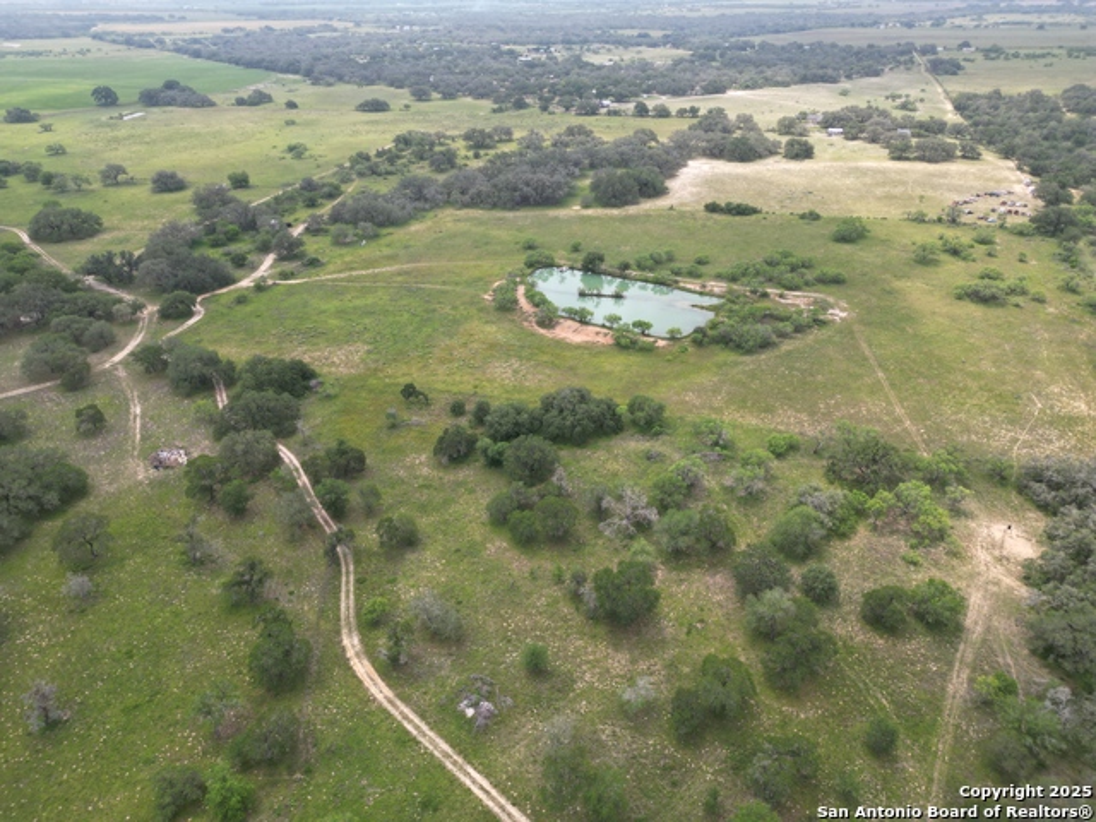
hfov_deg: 71.6
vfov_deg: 56.8
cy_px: 411
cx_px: 548
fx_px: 760
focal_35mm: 24
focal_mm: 6.72
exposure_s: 1/1600
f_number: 1.7
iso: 100
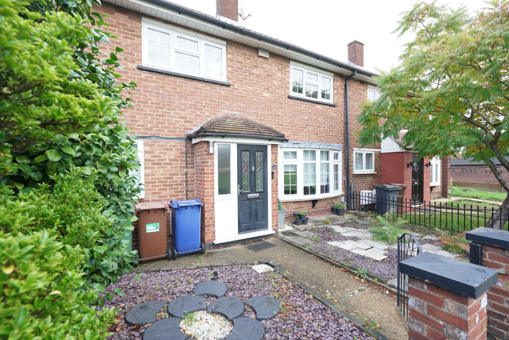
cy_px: 170
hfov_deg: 96.7
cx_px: 254
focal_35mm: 16
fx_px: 226
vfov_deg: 73.8
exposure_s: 1/40
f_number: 7.1
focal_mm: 16
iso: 400
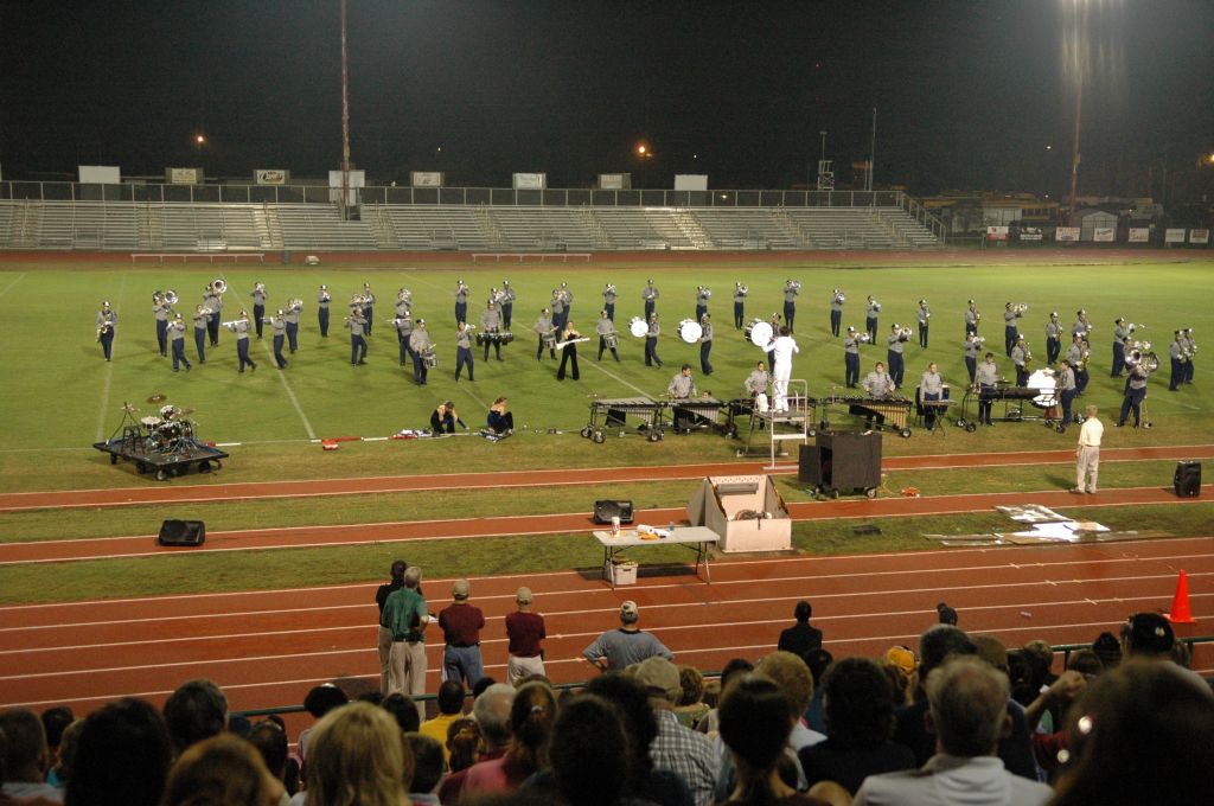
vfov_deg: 28.9
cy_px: 403
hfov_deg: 42.4
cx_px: 607
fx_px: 1566
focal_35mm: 46
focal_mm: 31
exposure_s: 1/60
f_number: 2.8
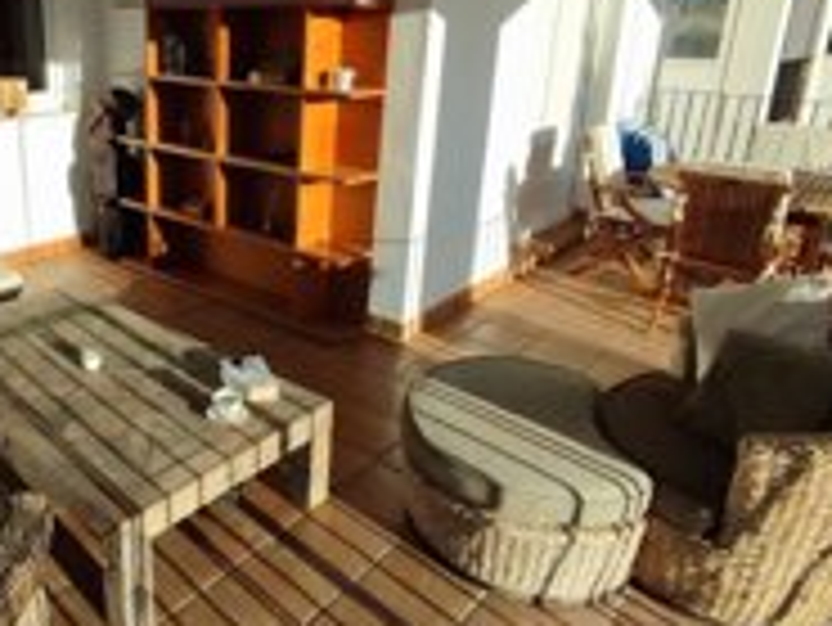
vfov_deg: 45.3
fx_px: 746
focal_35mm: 31
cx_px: 214
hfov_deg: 55.7
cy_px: 252
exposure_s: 1/1106
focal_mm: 1.65
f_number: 2.2
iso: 50
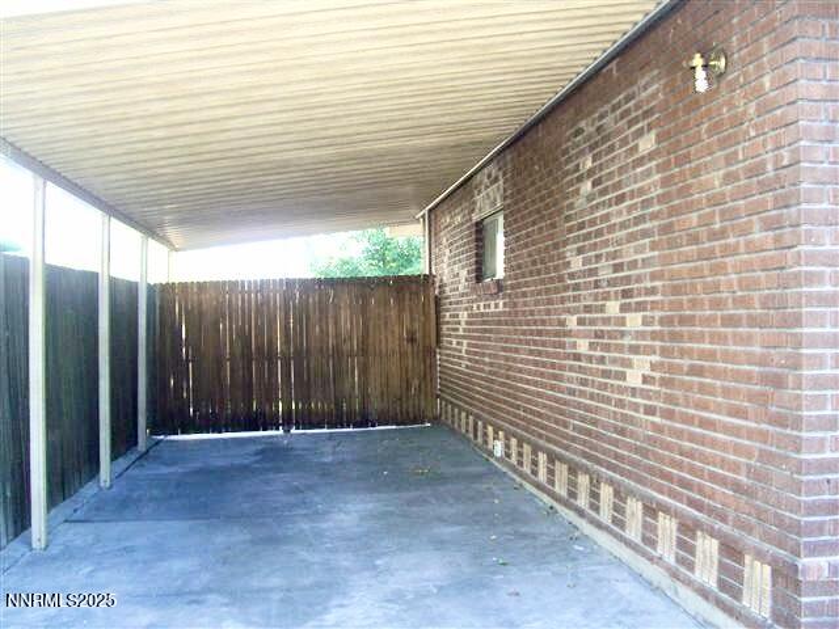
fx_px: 921
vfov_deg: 37.7
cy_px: 314
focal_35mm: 38
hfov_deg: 49.0
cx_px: 420
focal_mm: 7.9
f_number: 2.8
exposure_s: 1/100
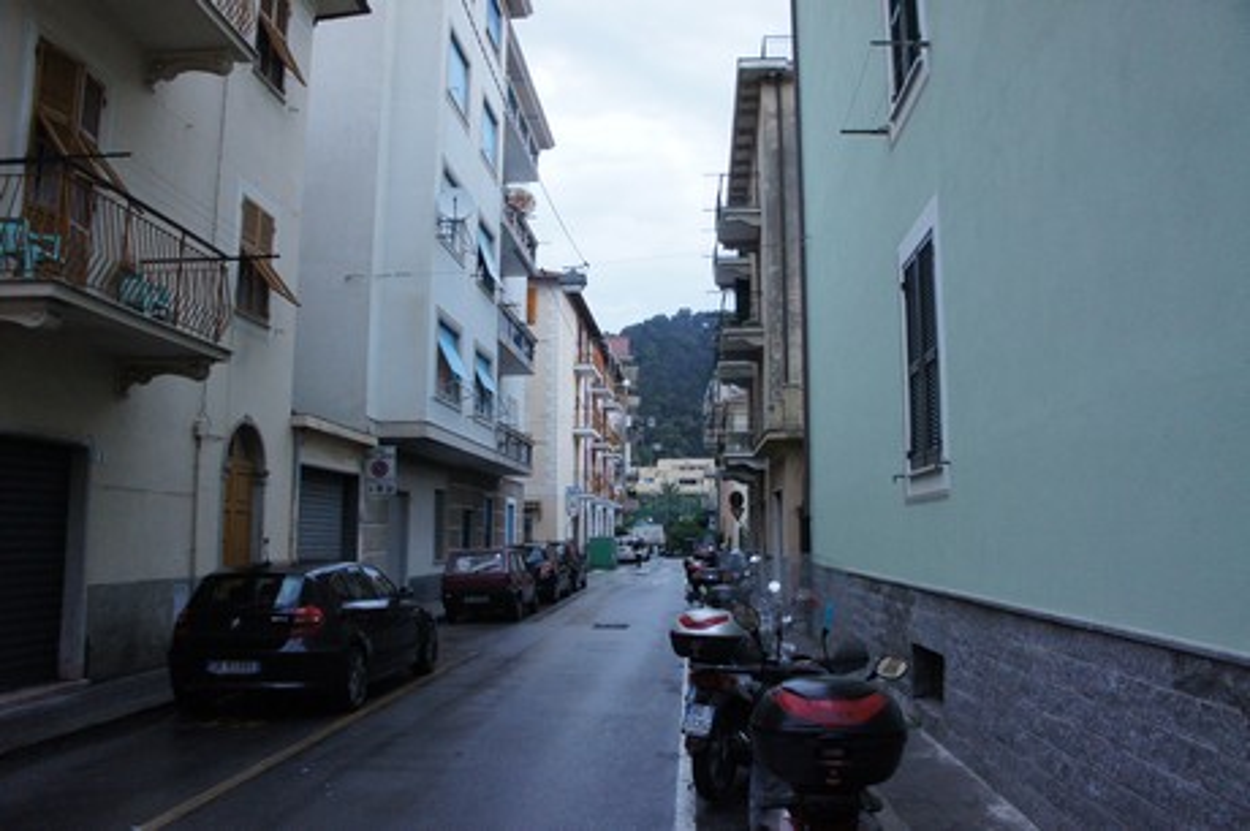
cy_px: 416
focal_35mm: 27
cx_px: 625
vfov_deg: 47.9
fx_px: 937
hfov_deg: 67.4
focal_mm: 18
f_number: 3.5
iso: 1600
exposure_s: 1/125
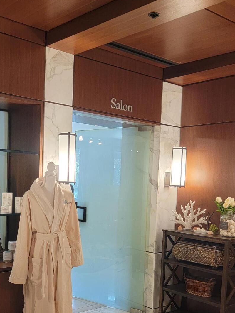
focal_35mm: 45
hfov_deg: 32.2
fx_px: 407
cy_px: 200
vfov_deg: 41.7
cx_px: 127
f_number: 1.8
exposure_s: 1/39
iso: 200
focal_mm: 6.7
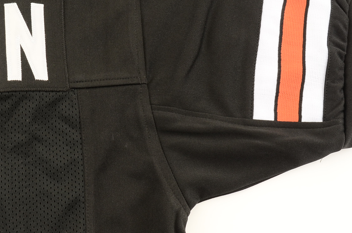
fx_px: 917
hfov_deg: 21.6
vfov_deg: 14.4
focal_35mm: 94
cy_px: 58
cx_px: 109
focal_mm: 38
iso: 320
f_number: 11
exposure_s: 1/60
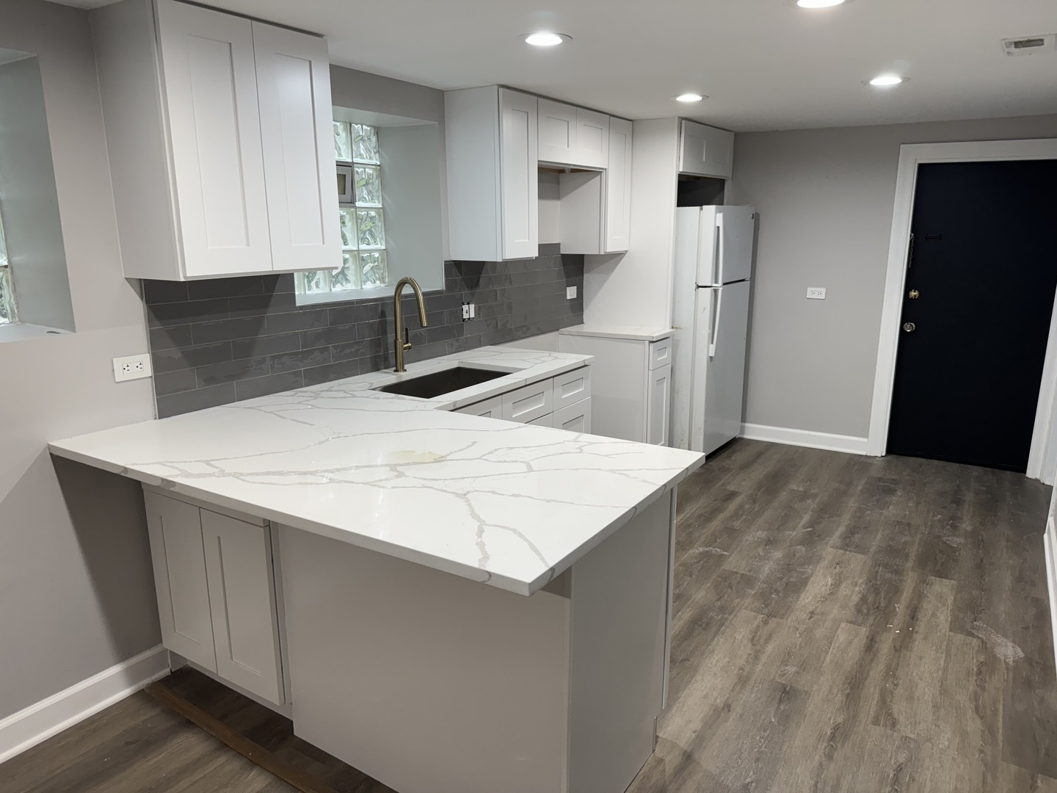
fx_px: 733
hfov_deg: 71.6
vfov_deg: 56.8
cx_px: 528
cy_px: 396
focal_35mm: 24
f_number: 1.78
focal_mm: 6.76
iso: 100
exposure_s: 1/120
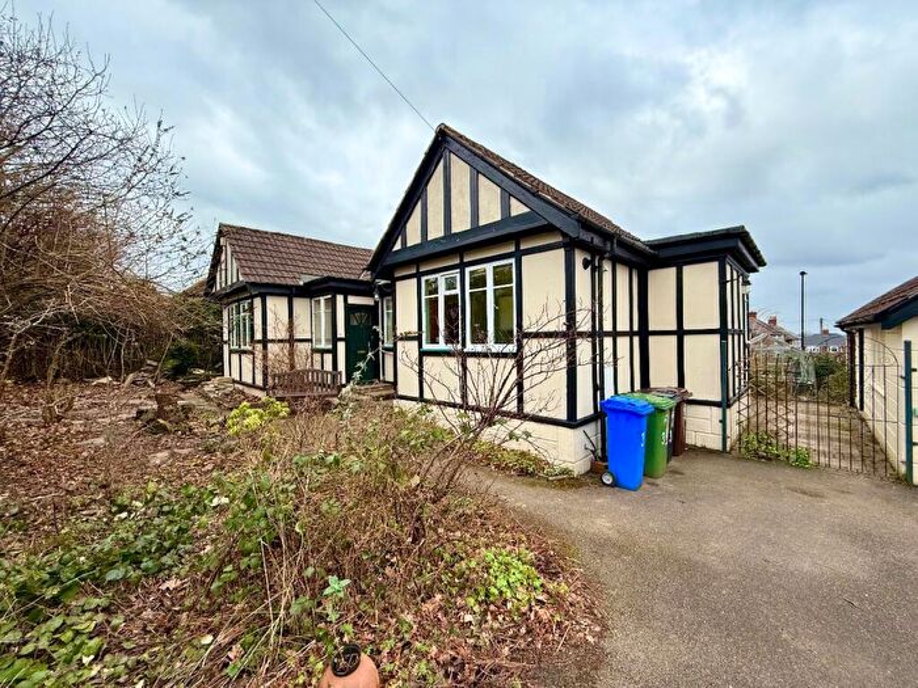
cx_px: 459
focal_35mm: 14
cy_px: 344
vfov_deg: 85.7
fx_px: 371
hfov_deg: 102.1
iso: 64
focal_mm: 2.22
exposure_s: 1/294
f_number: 2.2
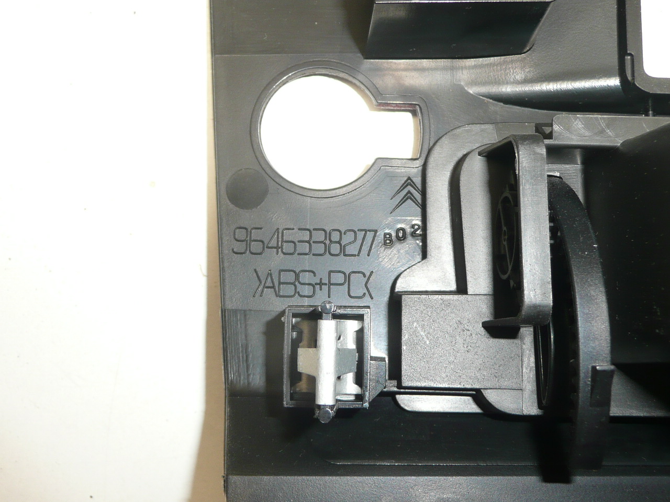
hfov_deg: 51.4
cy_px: 251
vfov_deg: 39.7
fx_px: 697
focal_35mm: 36
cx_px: 335
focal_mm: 4.6
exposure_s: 1/30
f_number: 3.3
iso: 100
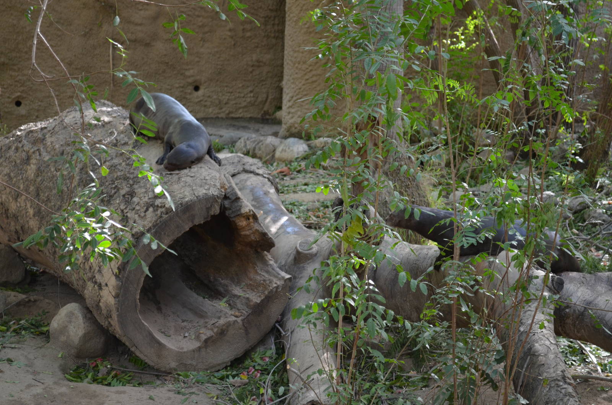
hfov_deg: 24.7
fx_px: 1400
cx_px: 306
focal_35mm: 82
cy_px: 202
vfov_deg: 16.5
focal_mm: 55
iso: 560
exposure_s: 1/60
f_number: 5.6
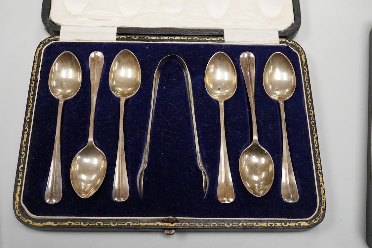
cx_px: 186
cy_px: 124
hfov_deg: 43.6
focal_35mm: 45
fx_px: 465
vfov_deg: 29.9
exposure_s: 1/250
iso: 2500
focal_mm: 30
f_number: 9
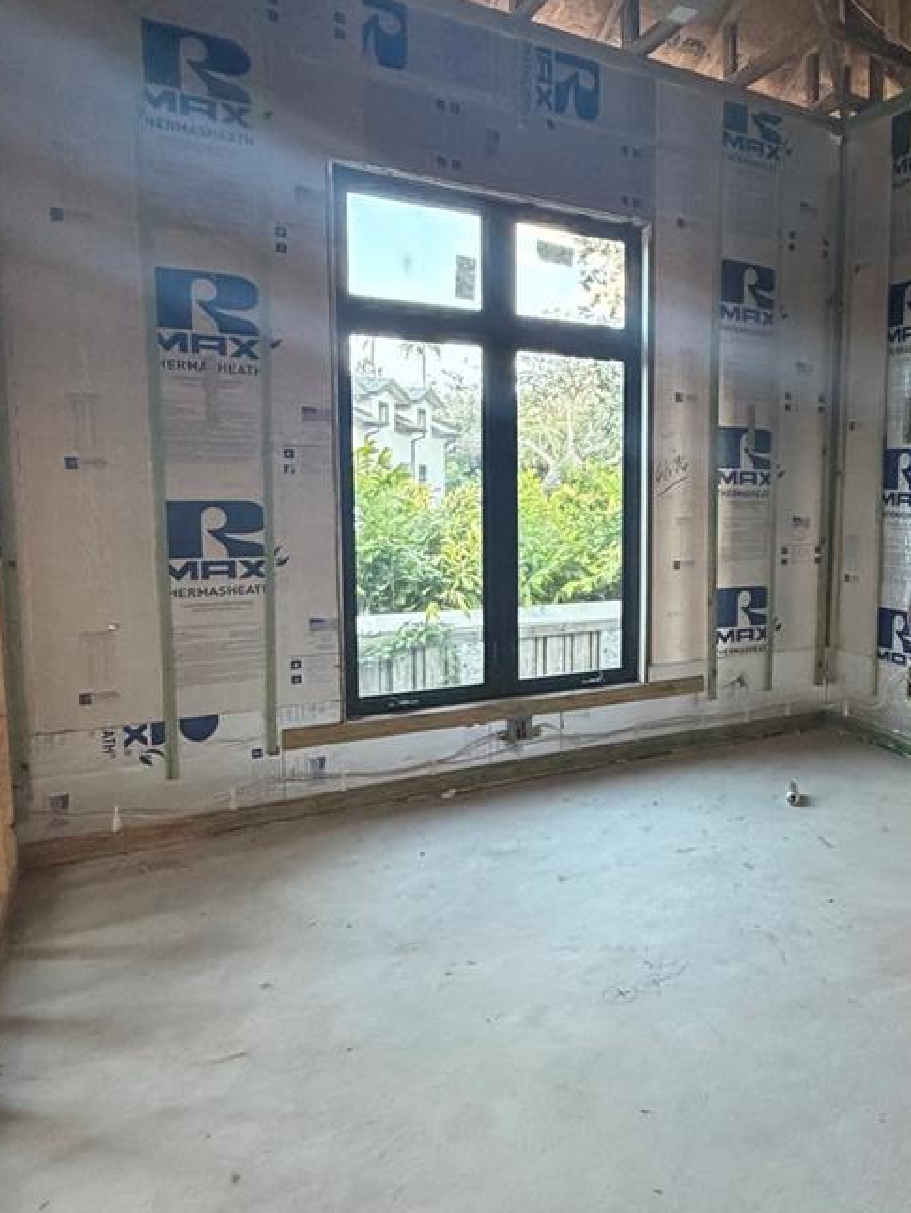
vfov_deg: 67.3
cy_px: 582
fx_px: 912
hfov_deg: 49.2
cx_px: 759
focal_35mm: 26
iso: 320
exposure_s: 1/79
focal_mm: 2.22
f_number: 2.2
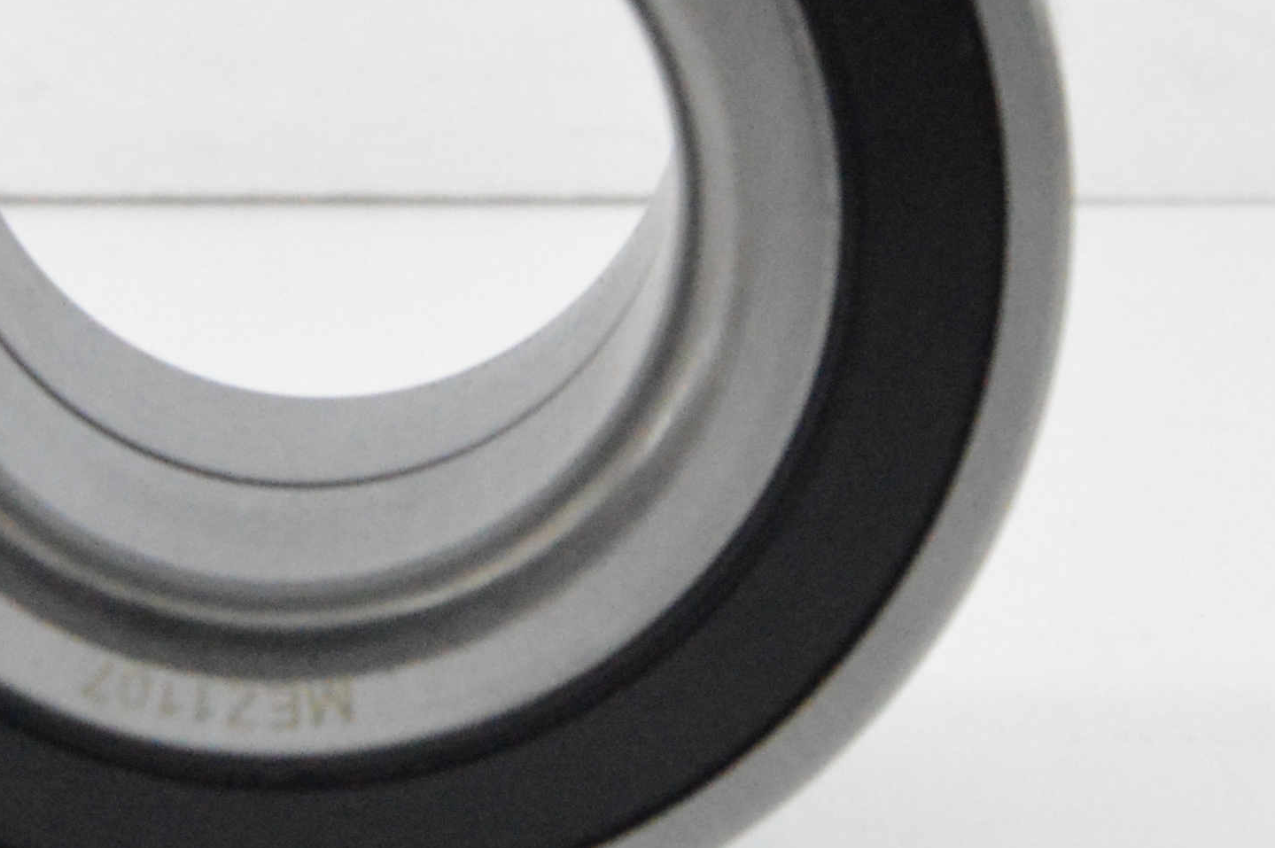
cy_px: 123
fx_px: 10652
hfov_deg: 6.8
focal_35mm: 301
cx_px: 357
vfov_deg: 4.6
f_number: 8
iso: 3200
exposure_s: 1/100
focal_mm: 48
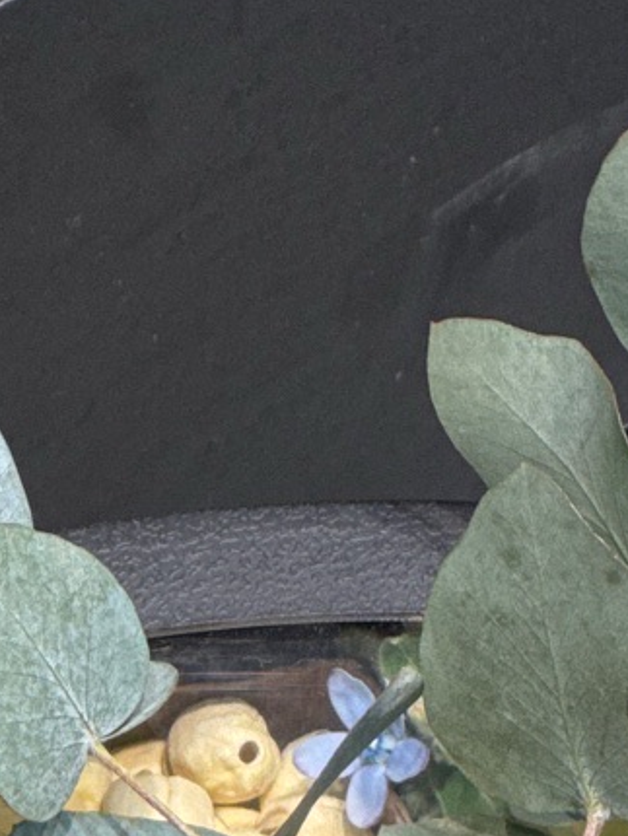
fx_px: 8651
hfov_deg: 4.2
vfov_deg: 5.4
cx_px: 523
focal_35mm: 358
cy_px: 1647
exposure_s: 1/100
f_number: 2.8
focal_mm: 9
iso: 64
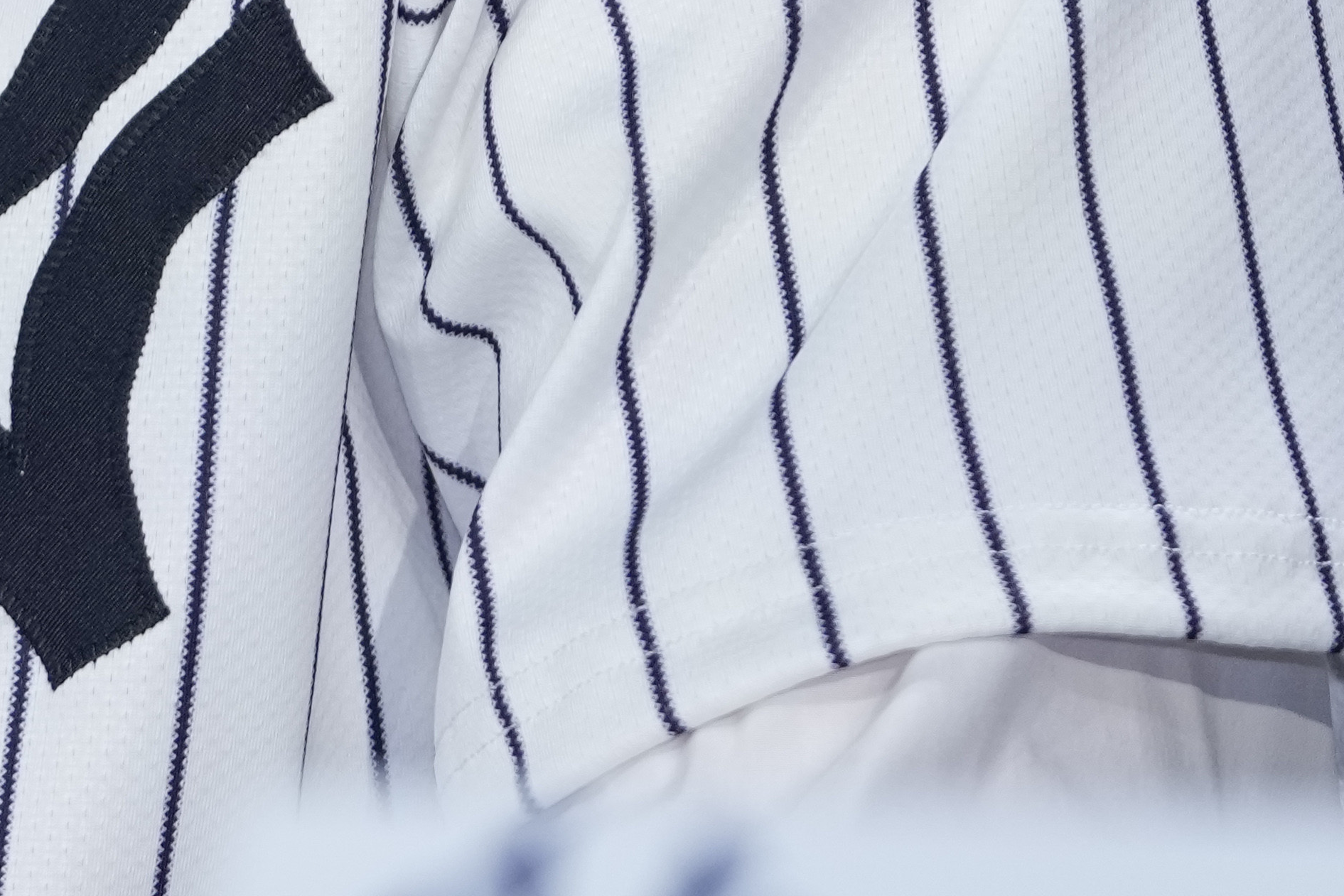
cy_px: -1082
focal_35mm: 603
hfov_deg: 3.4
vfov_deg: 2.3
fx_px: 22512
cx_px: -886
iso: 800
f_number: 2.8
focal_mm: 132
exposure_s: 1/250
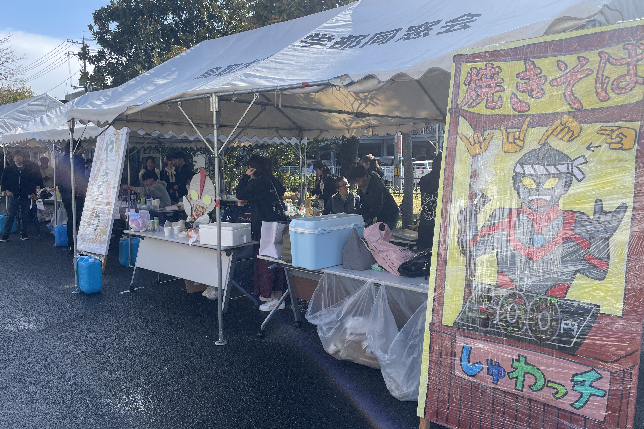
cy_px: 223
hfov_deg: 65.5
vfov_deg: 46.4
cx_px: 332
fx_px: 501
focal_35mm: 28
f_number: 1.6
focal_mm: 4.2
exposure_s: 1/1453
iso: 32
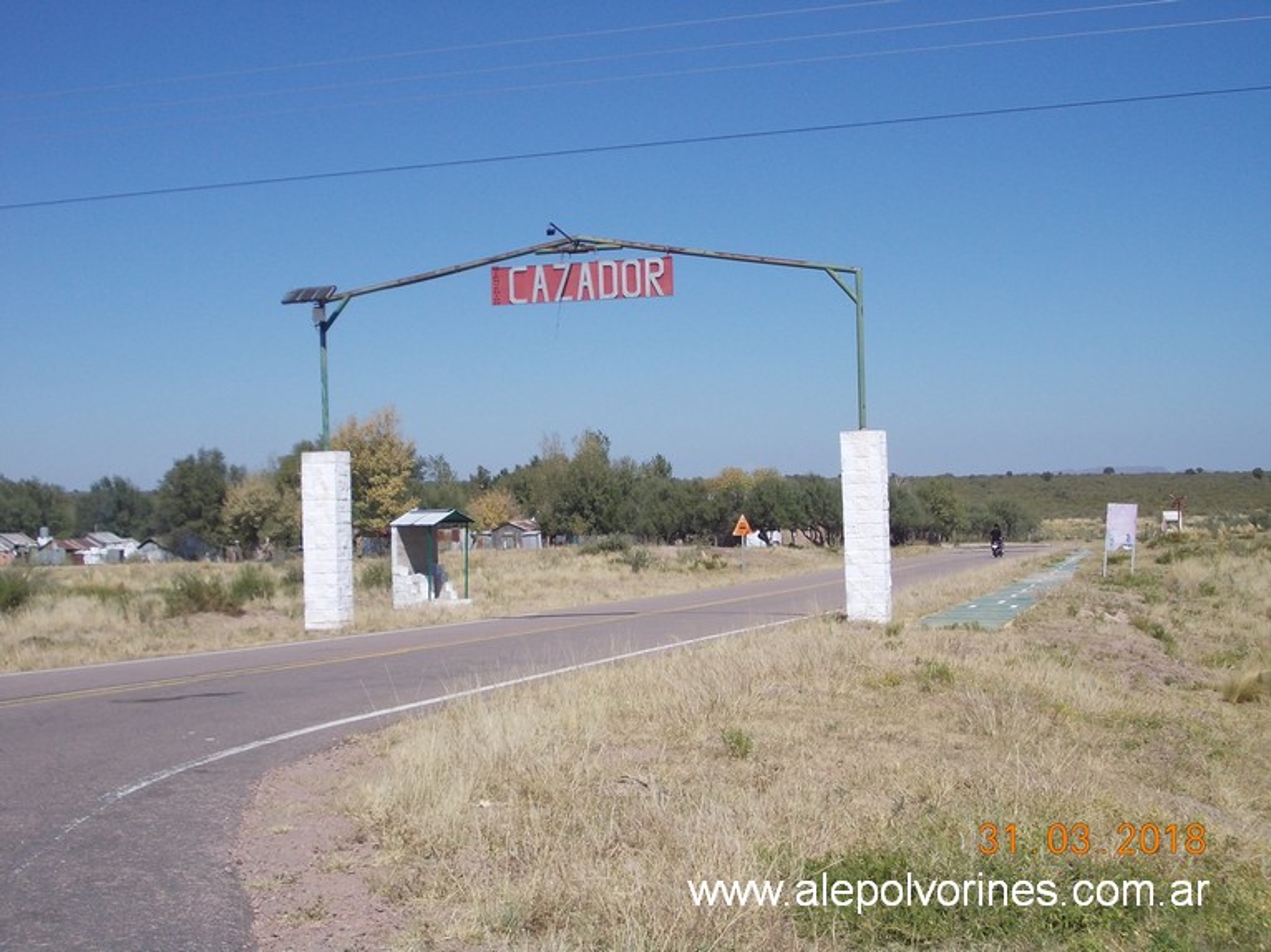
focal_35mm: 51
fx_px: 1872
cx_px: 636
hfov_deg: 37.5
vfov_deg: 28.5
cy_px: 476
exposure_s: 1/320
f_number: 7.2
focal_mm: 7.2
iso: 80
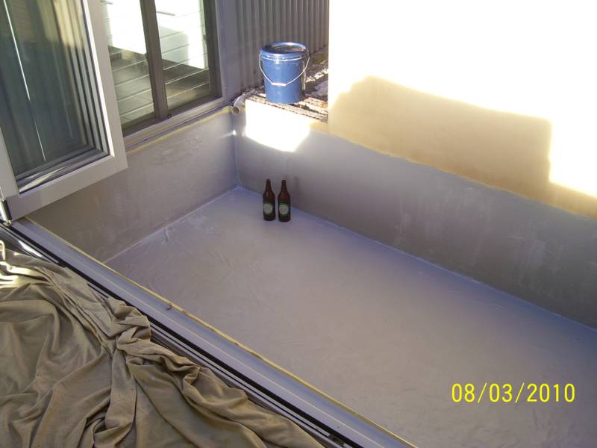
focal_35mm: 34
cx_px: 298
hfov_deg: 54.0
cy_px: 224
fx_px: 586
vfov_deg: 41.8
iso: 80
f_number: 2.7
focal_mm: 5.6
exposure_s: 1/90
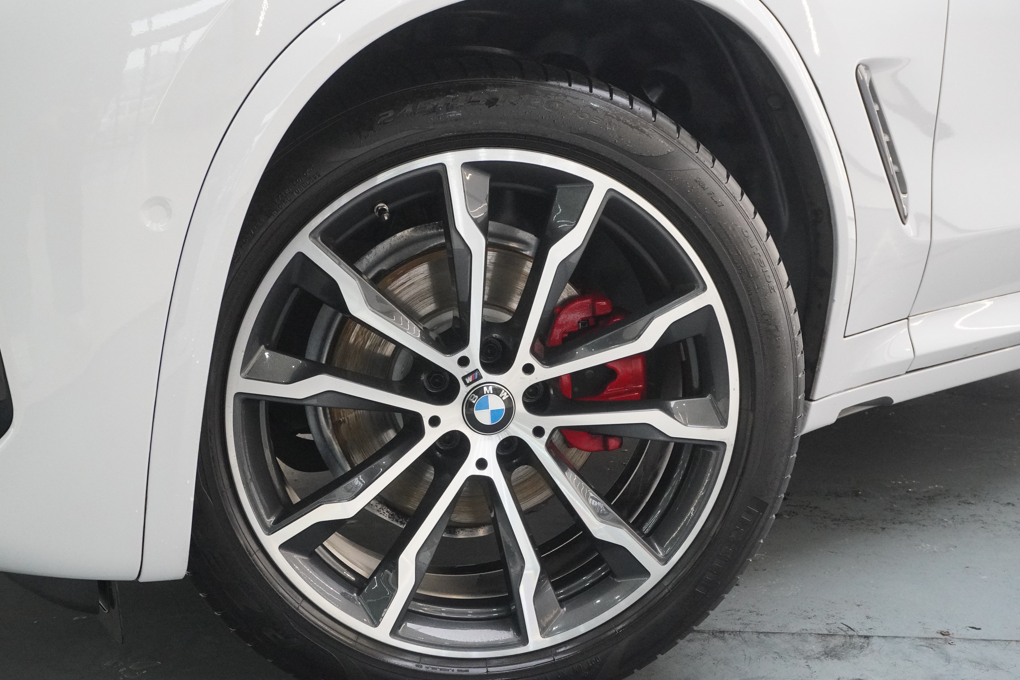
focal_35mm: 43
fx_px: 1206
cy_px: 377
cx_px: 520
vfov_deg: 31.5
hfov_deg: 45.8
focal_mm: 25
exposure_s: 1/80
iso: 5000
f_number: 6.3
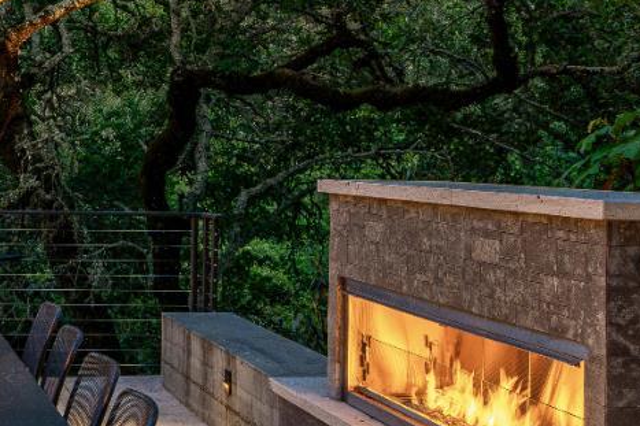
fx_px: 1084
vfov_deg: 22.0
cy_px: 103
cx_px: -101
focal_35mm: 61
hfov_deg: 29.0
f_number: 11
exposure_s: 1/1.67
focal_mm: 19
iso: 160
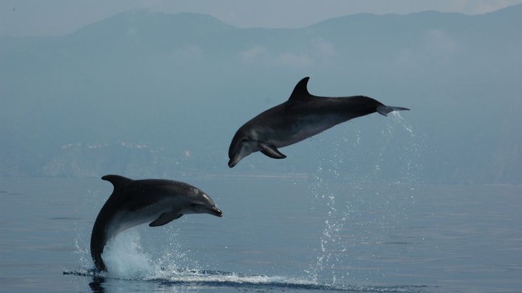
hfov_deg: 17.4
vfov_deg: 9.9
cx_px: 261
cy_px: 162
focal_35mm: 123
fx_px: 1702
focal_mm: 78
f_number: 7.1
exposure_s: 1/2000
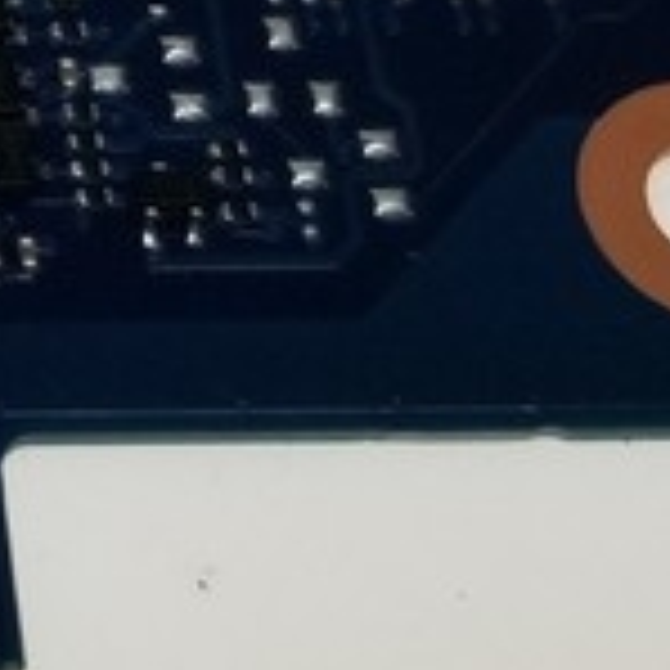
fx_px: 3591
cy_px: -252
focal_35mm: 164
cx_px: -654
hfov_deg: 9.9
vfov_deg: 10.4
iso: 50
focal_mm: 4.25
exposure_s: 1/423
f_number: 1.7
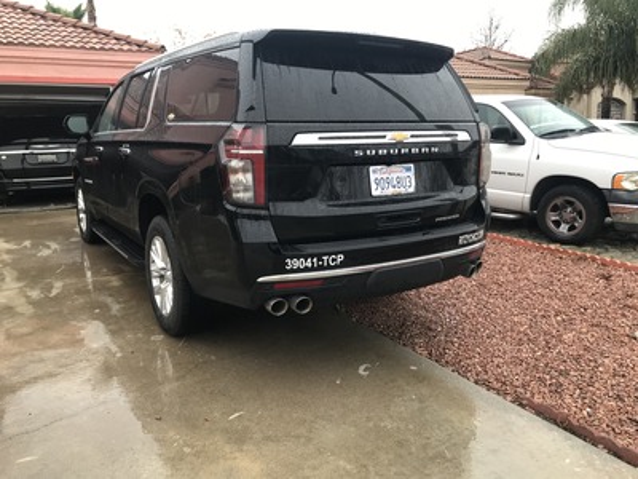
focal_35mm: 28
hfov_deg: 63.4
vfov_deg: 49.7
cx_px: 319
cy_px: 240
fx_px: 516
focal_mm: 3.99
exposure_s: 1/120
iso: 25
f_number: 1.8
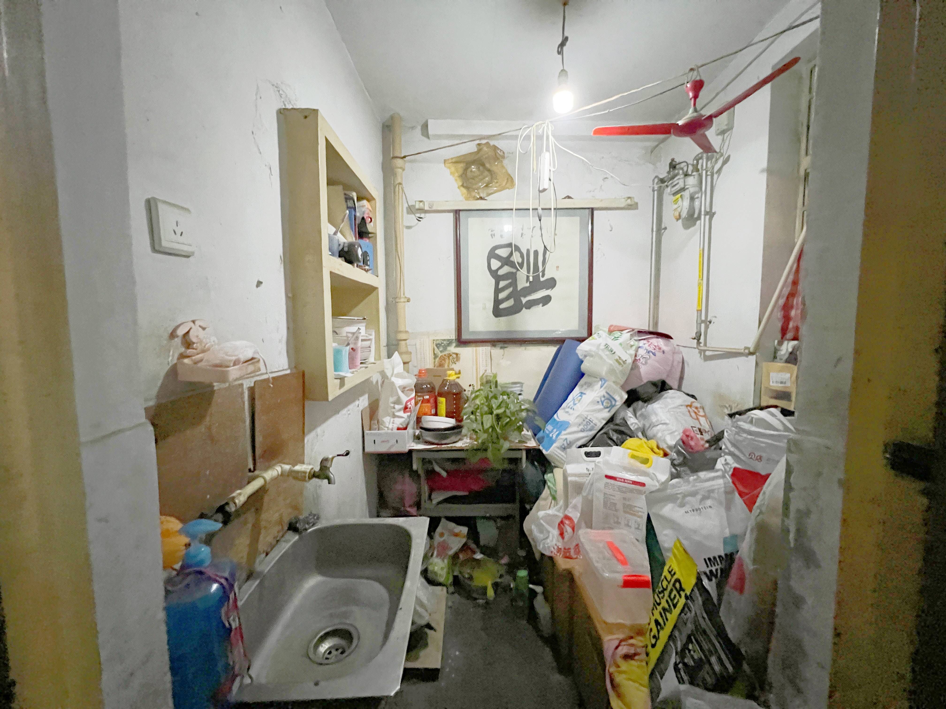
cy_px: 354
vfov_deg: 89.9
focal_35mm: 13
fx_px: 355
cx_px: 473
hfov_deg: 106.2
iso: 1250
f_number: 1.8
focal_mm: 1.57
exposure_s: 1/25
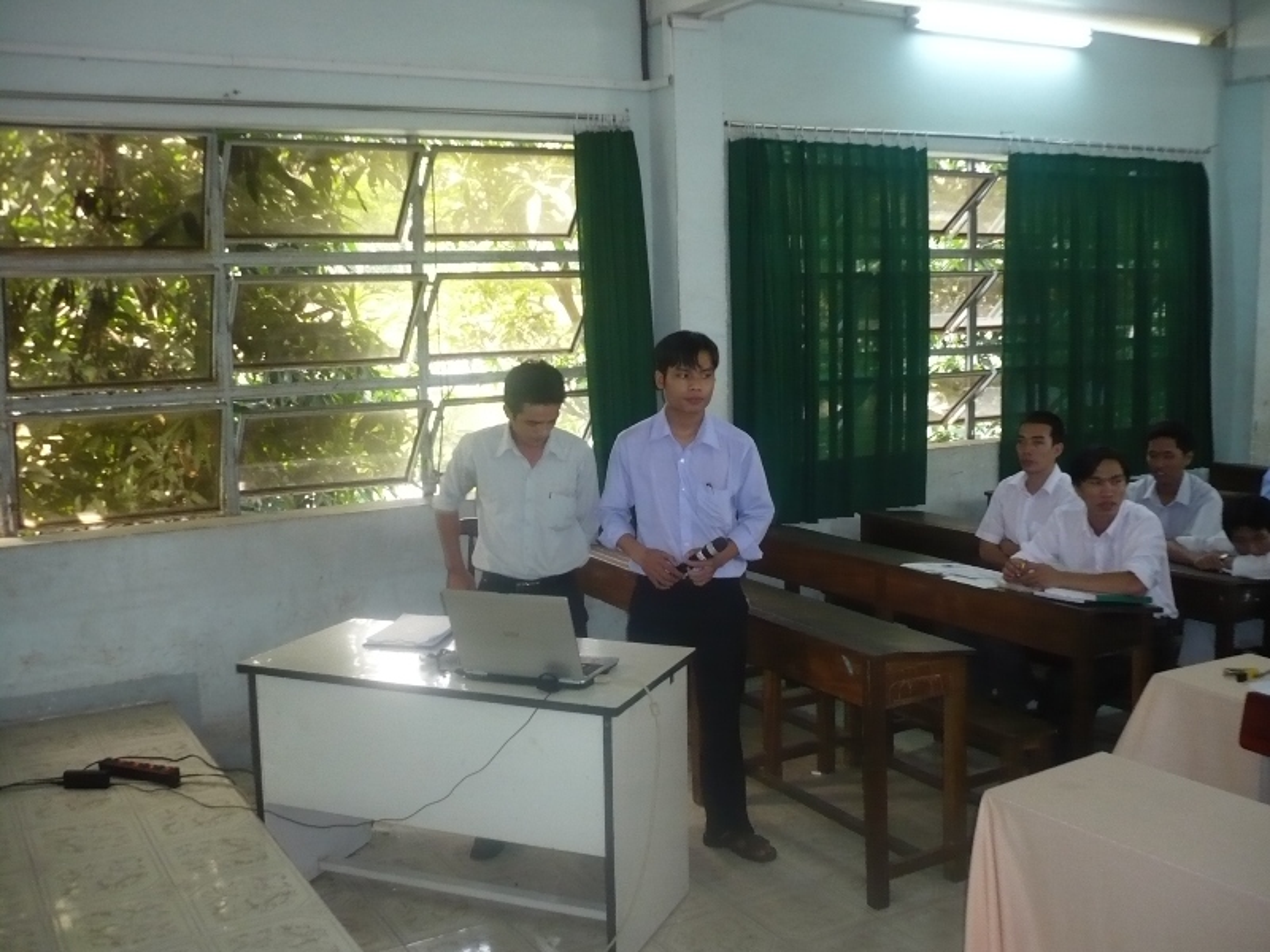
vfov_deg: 40.7
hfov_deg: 52.6
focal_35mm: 35
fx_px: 1284
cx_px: 635
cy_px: 476
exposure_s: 1/30
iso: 200
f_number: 2.8
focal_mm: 5.8
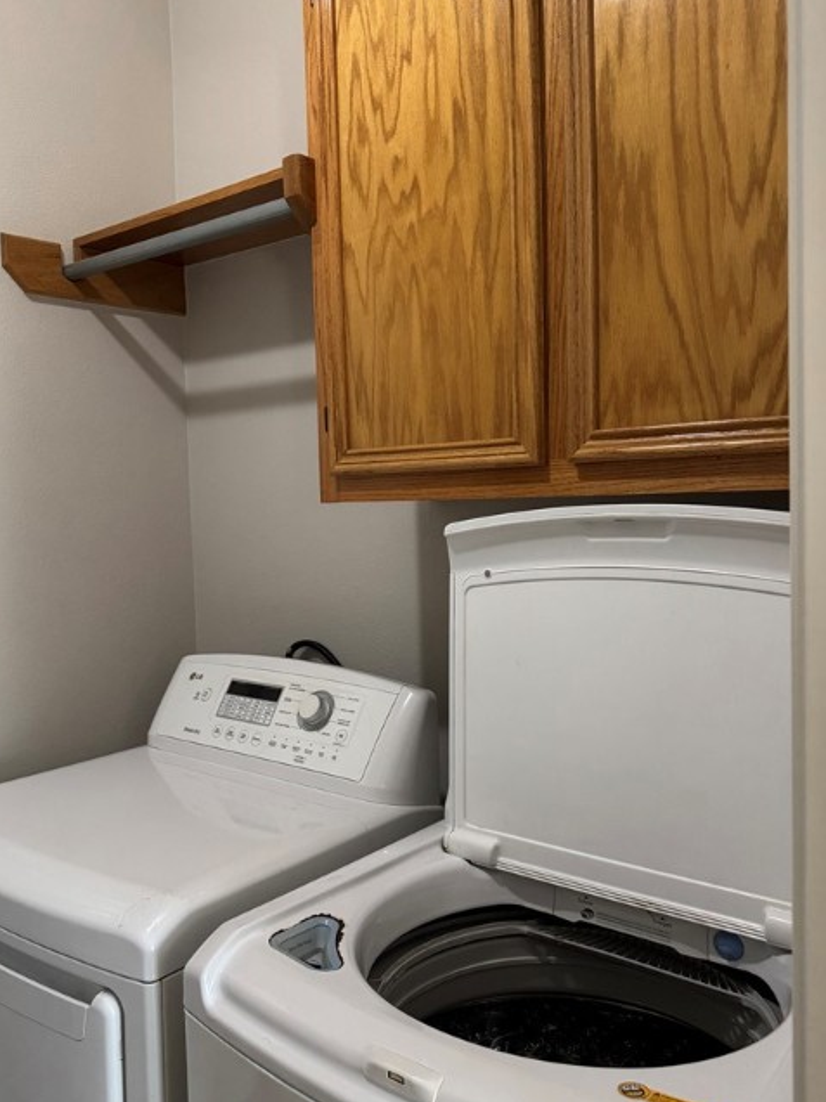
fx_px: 923
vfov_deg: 61.7
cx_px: 372
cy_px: 541
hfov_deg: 48.2
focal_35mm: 29
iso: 320
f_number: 1.78
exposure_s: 1/60
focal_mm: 6.76
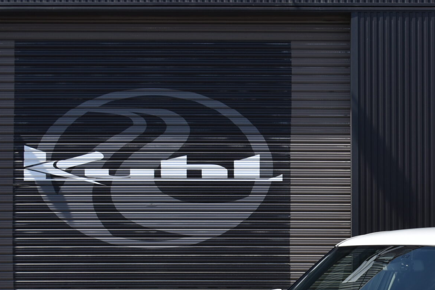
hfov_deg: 18.1
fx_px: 1341
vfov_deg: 12.2
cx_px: 404
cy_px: 292
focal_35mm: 111
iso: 100
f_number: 6.3
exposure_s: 1/800
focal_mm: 34
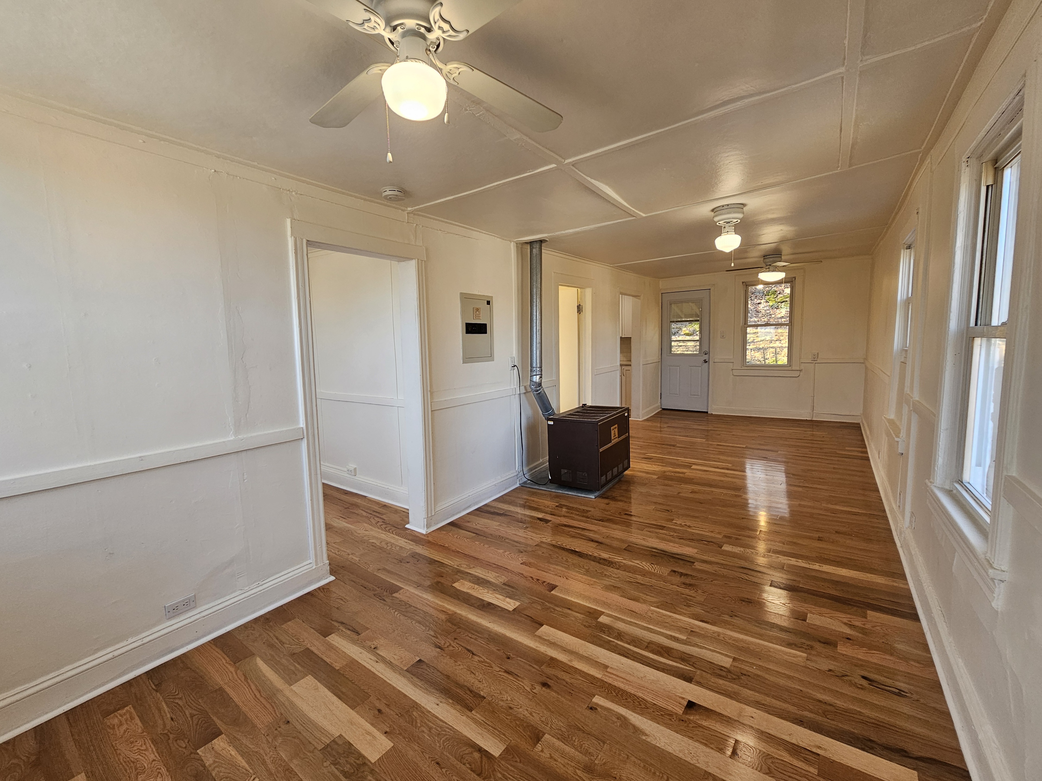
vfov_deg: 89.9
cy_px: 390
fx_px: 391
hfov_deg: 106.2
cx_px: 521
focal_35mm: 13
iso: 64
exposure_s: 1/60.2
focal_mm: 2.2
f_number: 2.2
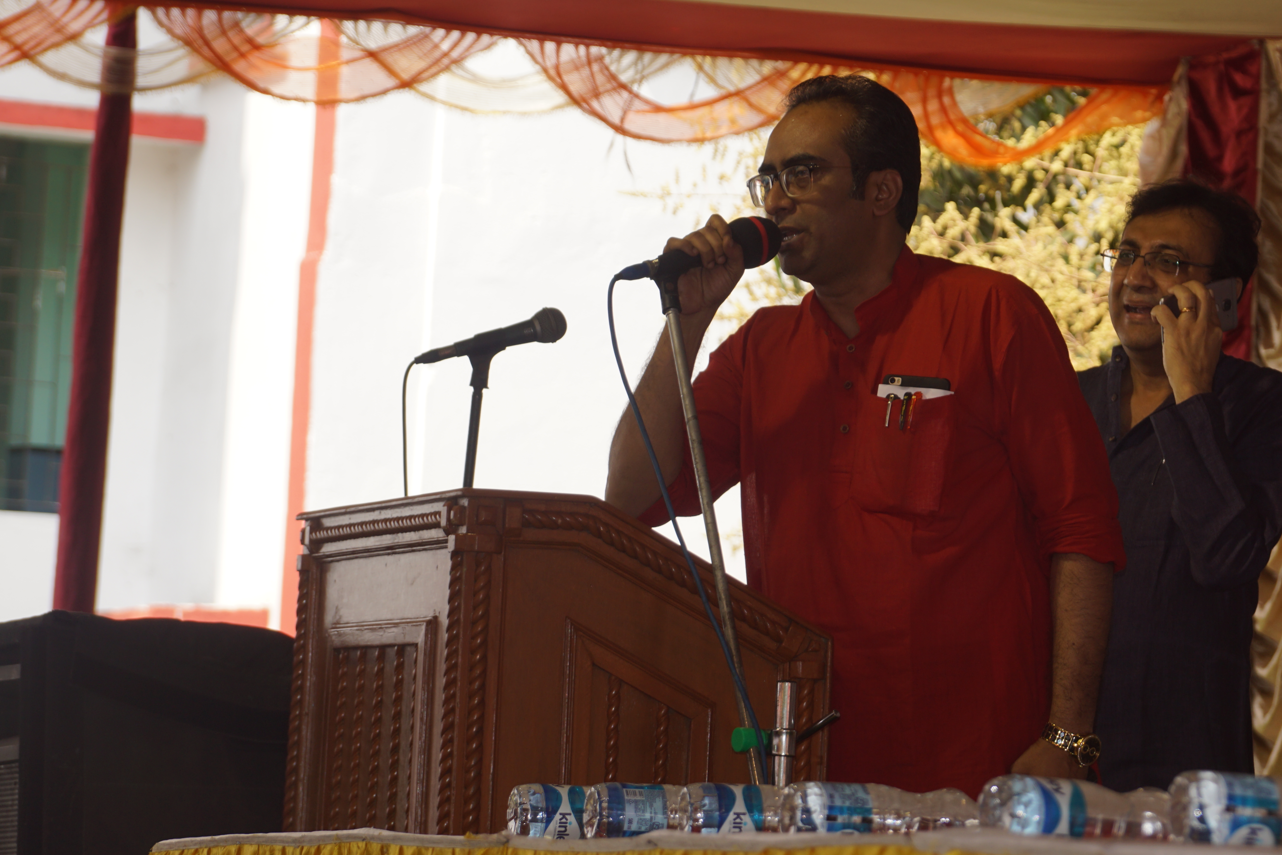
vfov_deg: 8.2
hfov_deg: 12.3
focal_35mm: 167
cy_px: 343
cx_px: 831
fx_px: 5934
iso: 100
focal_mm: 85
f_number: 5.6
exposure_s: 1/160
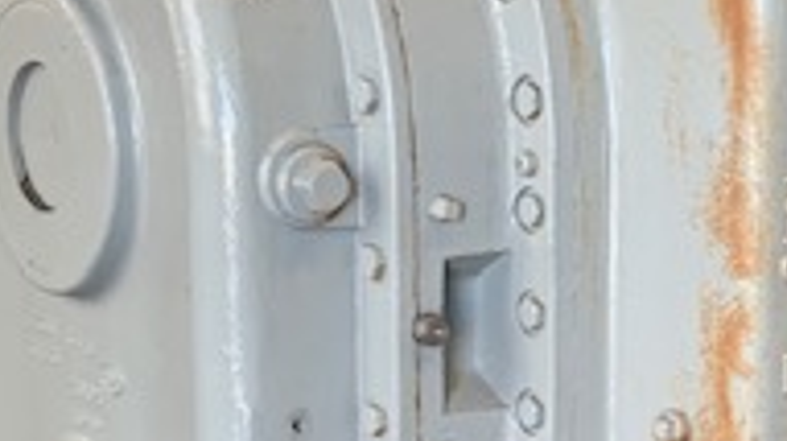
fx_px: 1981
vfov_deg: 12.5
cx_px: 676
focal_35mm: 95
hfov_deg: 22.1
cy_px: 441
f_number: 1.8
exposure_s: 1/71
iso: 100
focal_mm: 4.25
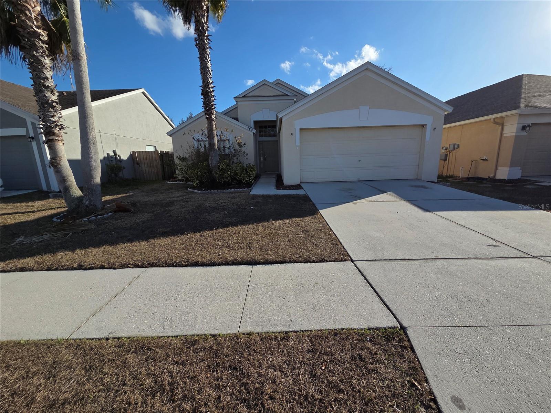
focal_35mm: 13
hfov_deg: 106.2
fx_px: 207
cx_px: 276
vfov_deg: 89.9
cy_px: 206
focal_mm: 2.2
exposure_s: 1/2346
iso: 50
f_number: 2.2
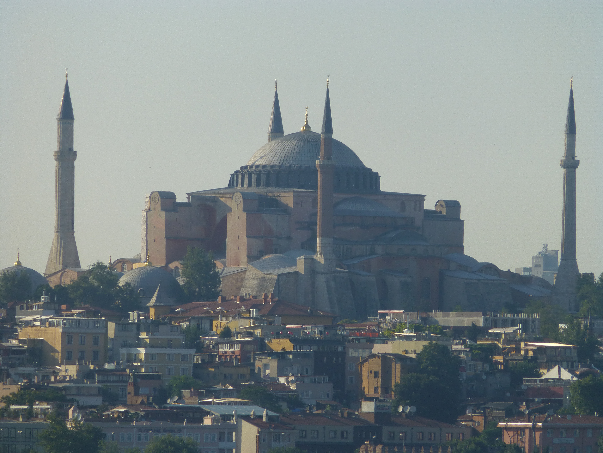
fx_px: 8361
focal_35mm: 480
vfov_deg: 3.1
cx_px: 302
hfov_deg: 4.1
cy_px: 226
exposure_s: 1/400
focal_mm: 86
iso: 100
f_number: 6.4
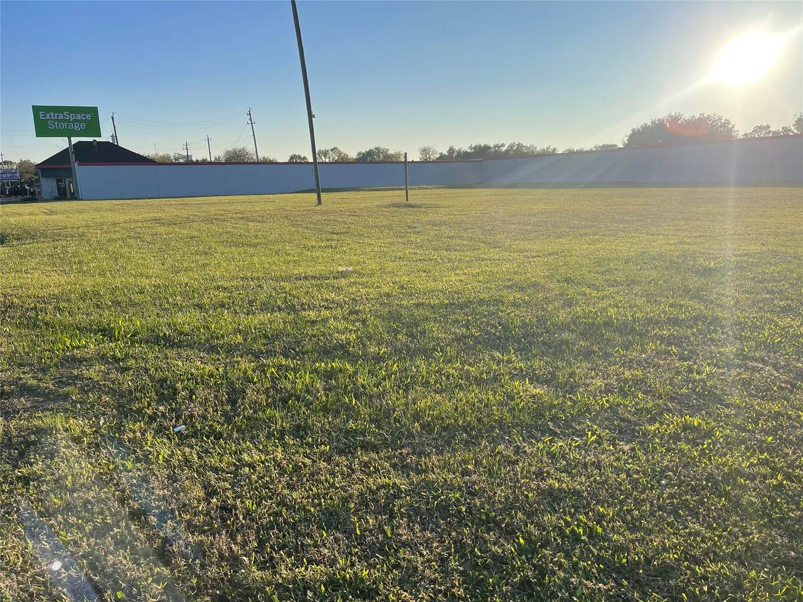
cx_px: 402
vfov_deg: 54.9
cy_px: 301
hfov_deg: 69.4
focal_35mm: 25
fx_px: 580
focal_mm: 5.1
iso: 32
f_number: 1.6
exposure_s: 1/2545
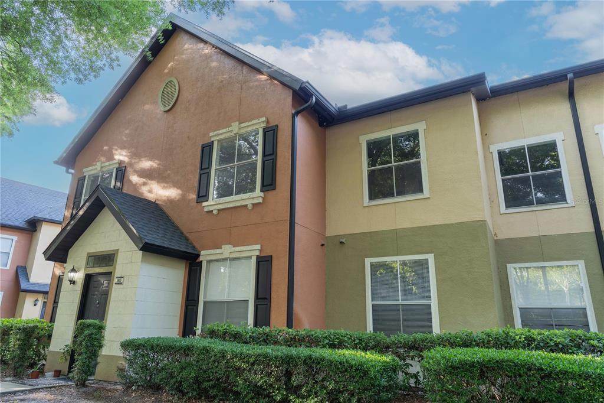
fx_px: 403
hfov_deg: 73.8
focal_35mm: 24
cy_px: 202
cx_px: 302
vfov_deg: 53.1
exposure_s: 1/20
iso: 100
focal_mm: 24
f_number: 8
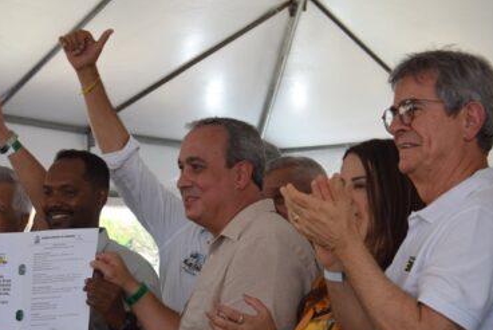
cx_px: 163
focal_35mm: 136
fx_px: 1864
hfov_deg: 15.0
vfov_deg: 10.1
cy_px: 158
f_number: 7.1
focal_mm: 45
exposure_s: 1/200
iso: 400
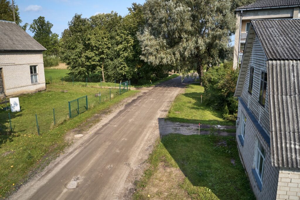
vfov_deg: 46.4
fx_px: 233
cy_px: 100
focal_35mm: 28
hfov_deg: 65.5
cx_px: 150
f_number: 6.3
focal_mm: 10.26
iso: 100
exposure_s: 1/240
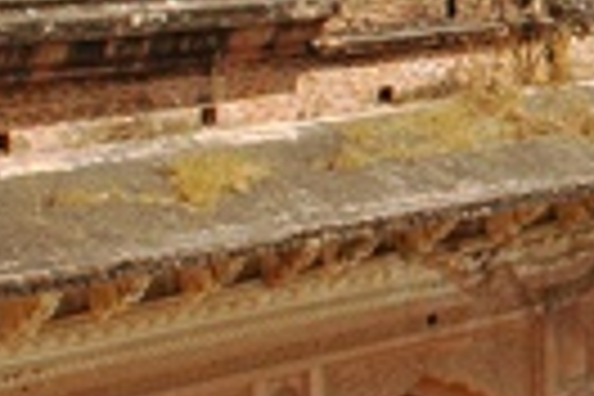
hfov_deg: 14.8
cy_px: 135
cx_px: 832
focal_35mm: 131
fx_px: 2161
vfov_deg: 10.5
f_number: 11
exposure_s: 1/320
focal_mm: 18
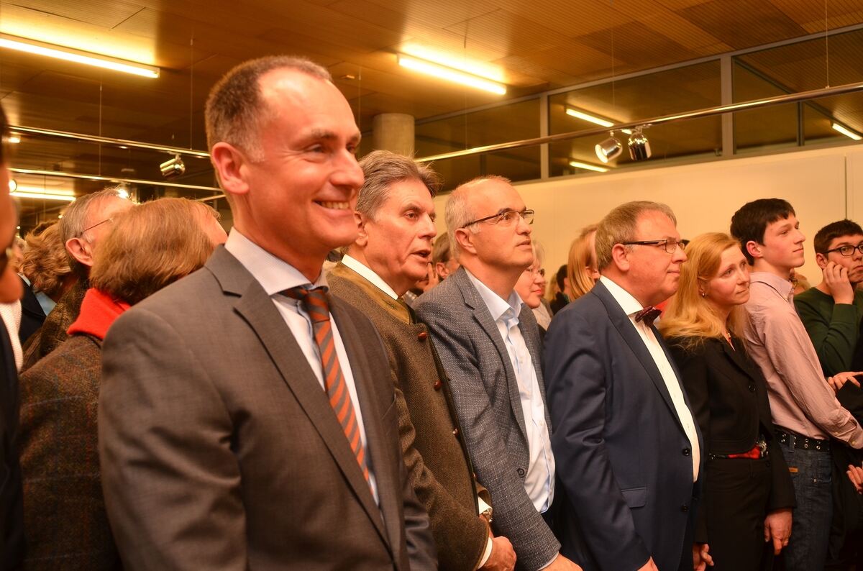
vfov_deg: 43.4
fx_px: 717
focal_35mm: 30
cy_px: 286
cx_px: 432
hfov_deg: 62.0
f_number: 3.5
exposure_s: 1/60
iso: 400
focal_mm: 20
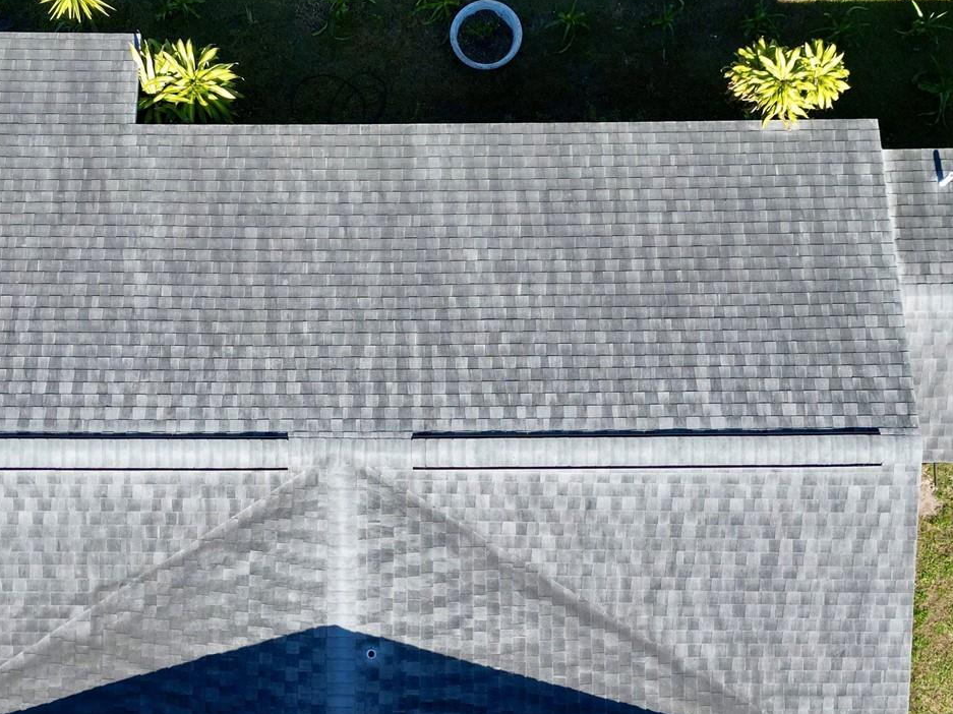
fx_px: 1128
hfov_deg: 45.5
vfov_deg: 34.5
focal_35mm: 41
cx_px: 368
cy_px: 516
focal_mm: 6.72
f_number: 1.7
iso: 110
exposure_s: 1/1600
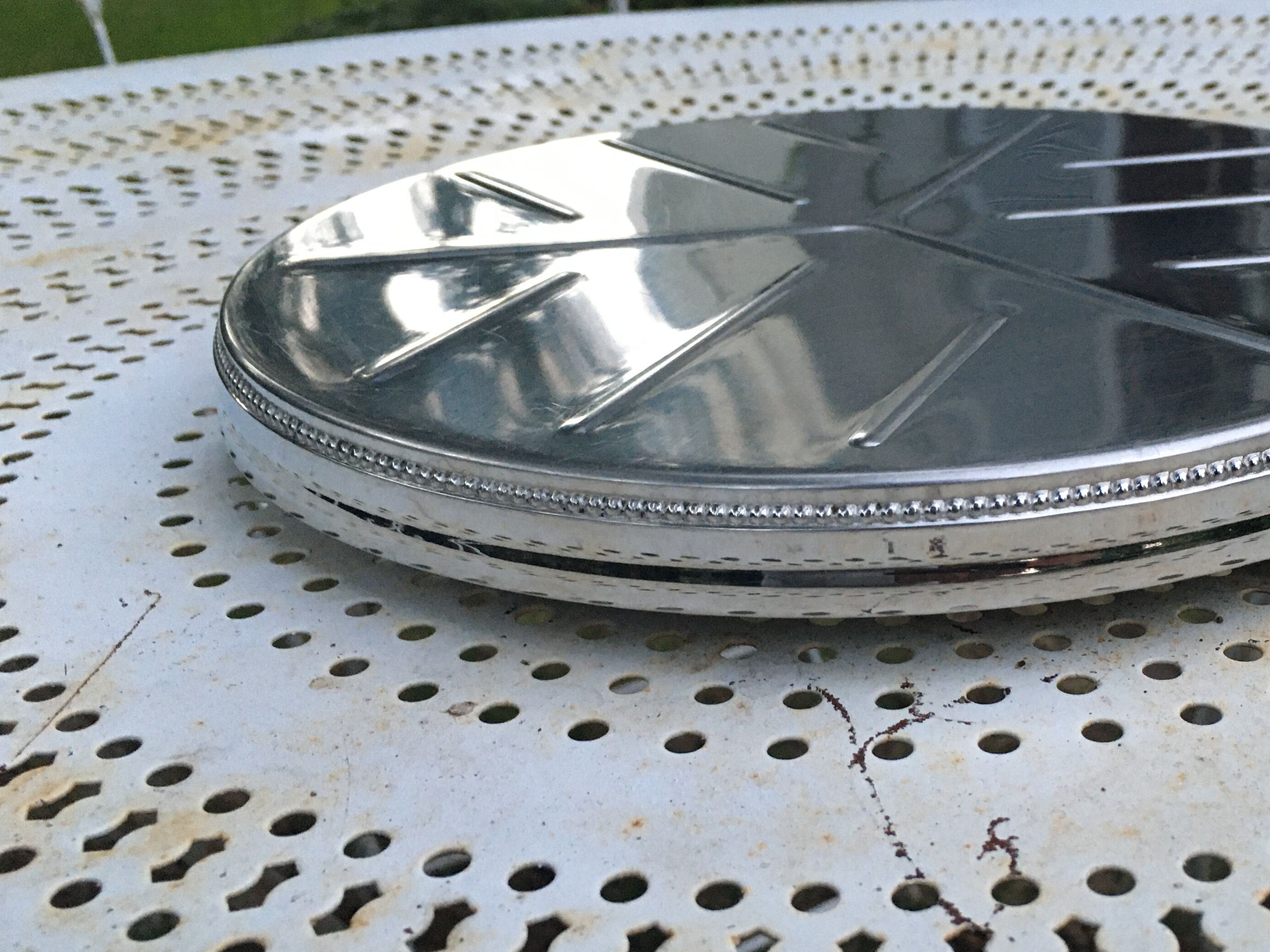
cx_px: 902
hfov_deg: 43.8
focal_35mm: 42
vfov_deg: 34.3
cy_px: 519
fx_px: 1541
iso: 200
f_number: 2.2
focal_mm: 4.15
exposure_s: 1/20
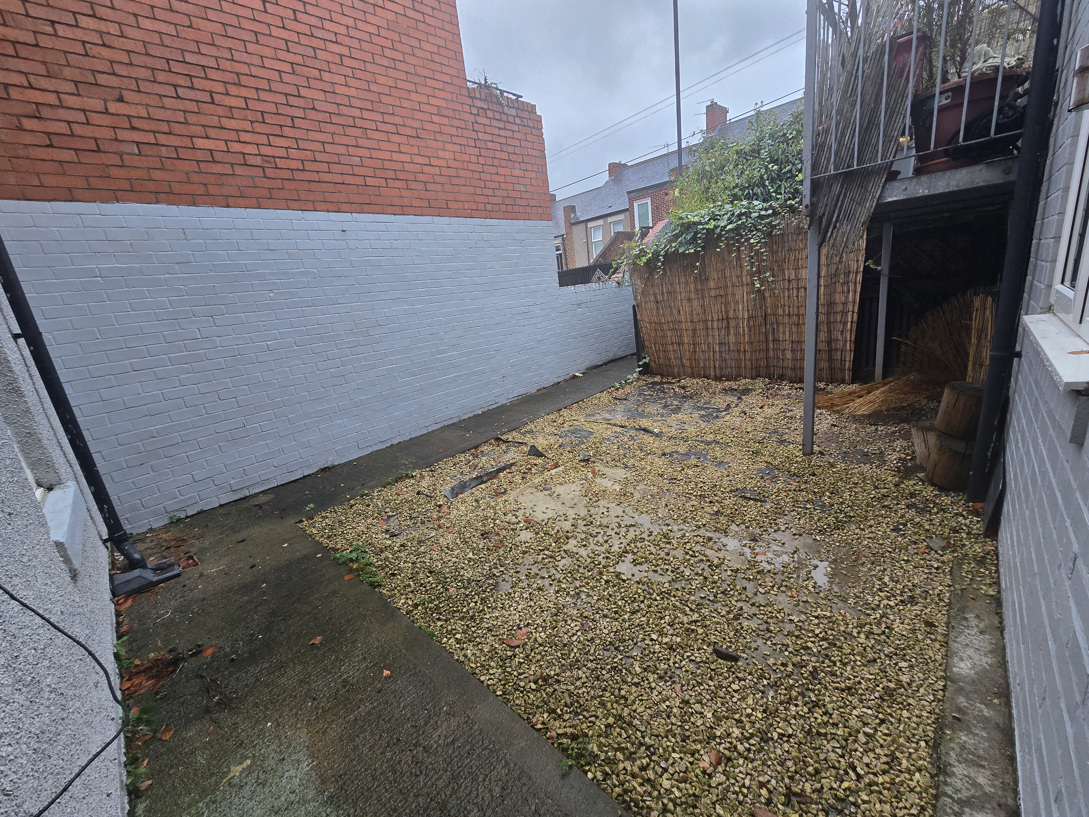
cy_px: 408
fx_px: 409
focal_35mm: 13
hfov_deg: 106.2
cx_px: 544
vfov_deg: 89.9
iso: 100
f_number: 2.2
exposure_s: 1/50
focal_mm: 2.2
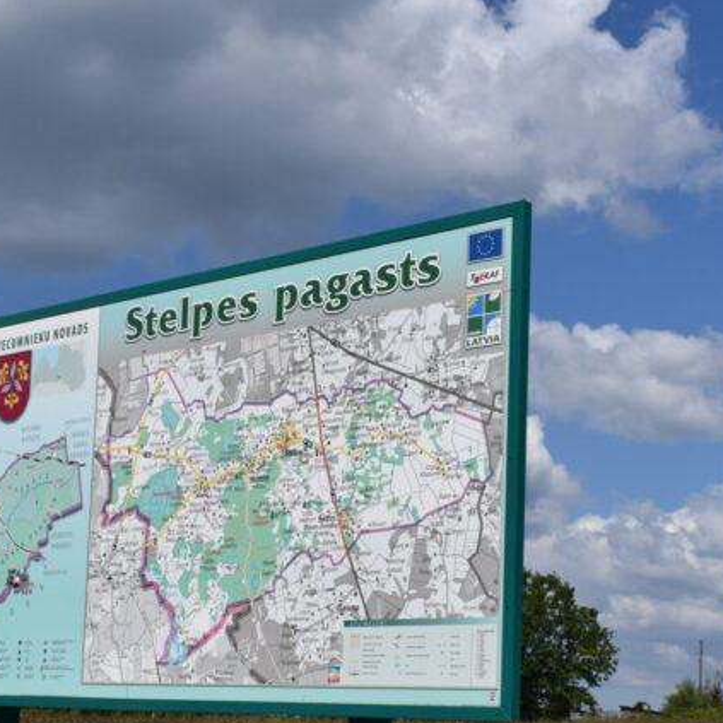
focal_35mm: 74
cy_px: 551
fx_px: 1749
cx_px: 332
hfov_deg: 23.4
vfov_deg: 23.1
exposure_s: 1/2500
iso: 400
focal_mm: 24
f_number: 9
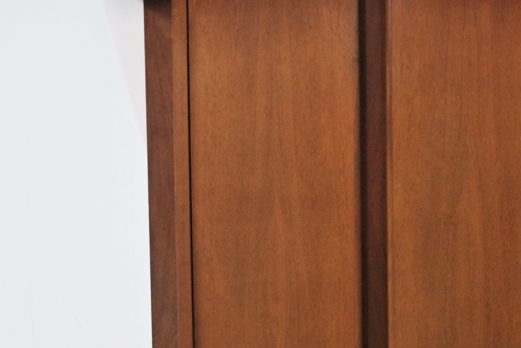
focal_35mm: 92
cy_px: 220
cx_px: 358
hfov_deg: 22.0
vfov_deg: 14.8
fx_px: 1331
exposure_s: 1/80
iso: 3200
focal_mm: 37.5
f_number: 4.5
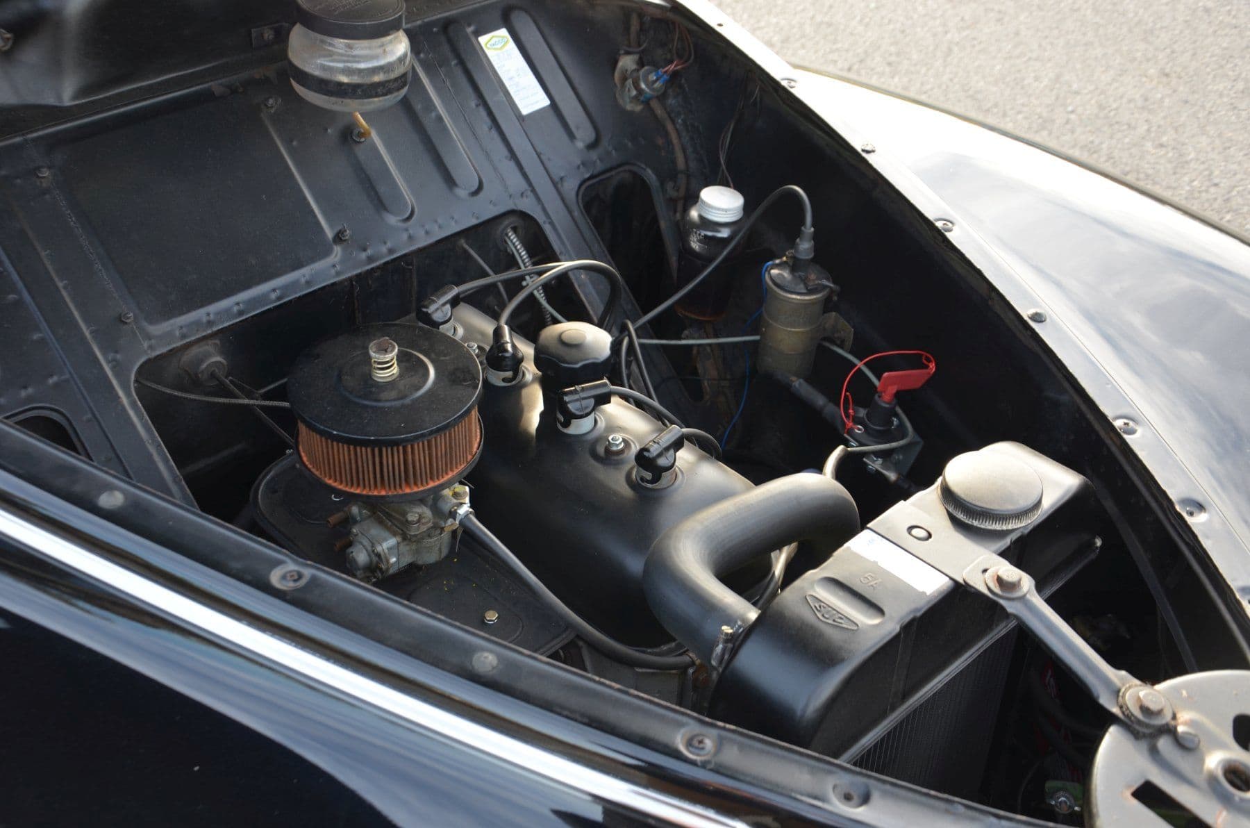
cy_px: 414
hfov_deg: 46.5
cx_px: 625
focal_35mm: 42
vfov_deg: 31.8
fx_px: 1455
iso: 180
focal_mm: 28
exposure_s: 1/60
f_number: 5.6
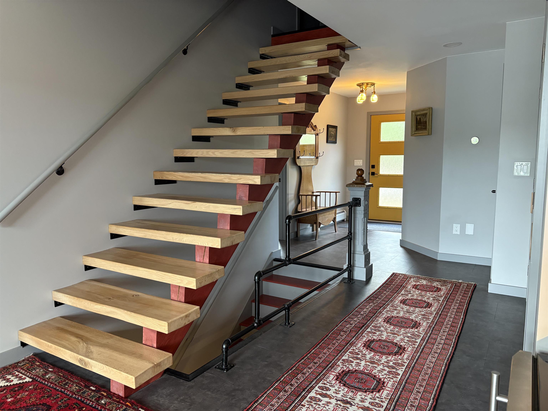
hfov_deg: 67.3
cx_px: 274
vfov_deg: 53.1
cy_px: 206
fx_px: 412
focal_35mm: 26
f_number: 1.6
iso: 200
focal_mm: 5.96
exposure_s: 1/60
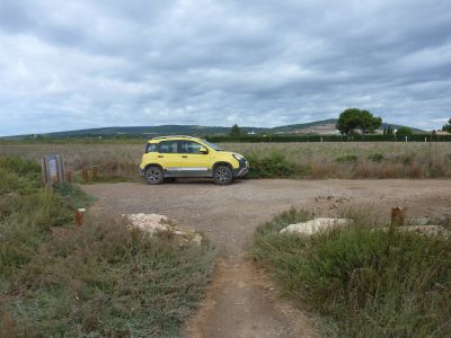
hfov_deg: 69.4
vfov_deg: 54.9
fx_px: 326
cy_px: 169
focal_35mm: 25
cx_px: 226
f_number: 4
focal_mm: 4.1
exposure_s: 1/400
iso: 80
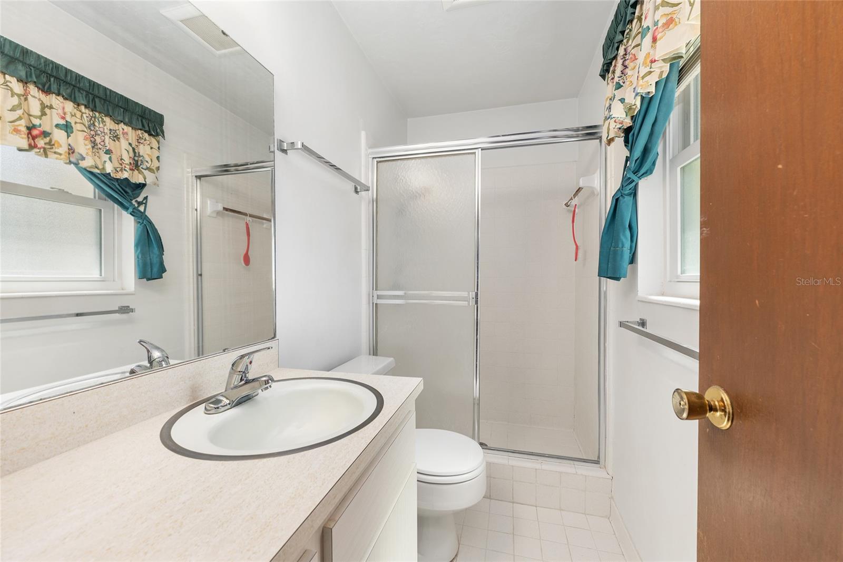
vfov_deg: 81.2
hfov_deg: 104.3
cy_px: 281
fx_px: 328
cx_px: 422
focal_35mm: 14
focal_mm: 14
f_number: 7.1
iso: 500
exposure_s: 1/15
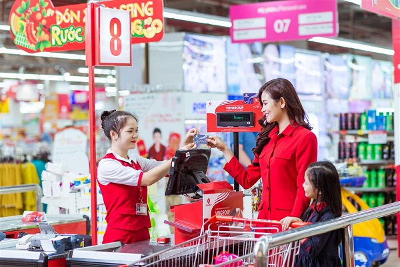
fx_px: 944
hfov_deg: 23.9
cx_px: 200
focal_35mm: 85
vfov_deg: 16.1
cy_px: 134
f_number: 2.2
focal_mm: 85
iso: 250
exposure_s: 1/125
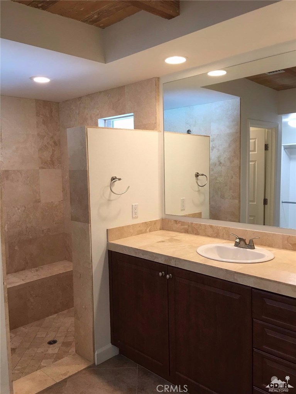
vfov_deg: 61.7
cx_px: 148
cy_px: 197
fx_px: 331
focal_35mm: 29
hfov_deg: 48.2
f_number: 2.2
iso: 25
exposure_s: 1/15
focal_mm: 4.15
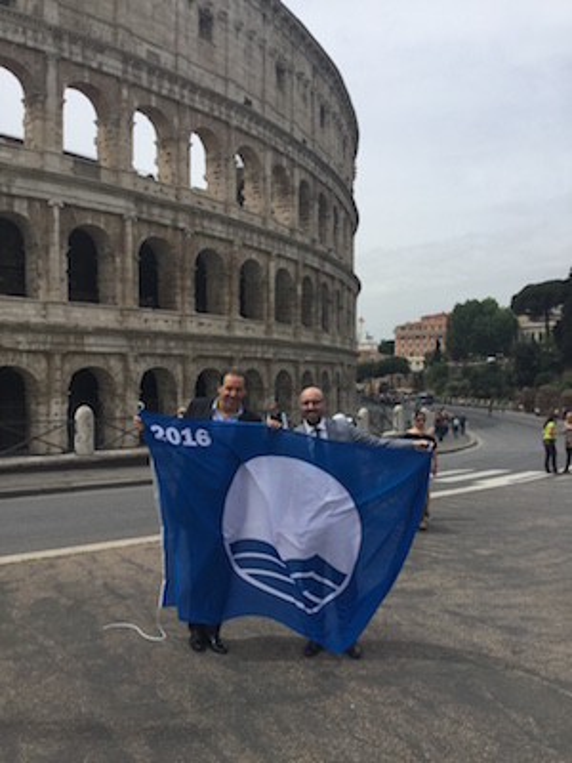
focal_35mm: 31
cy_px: 382
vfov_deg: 58.4
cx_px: 286
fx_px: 683
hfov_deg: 45.4
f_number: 2.4
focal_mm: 3.3
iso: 25
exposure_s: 1/1664
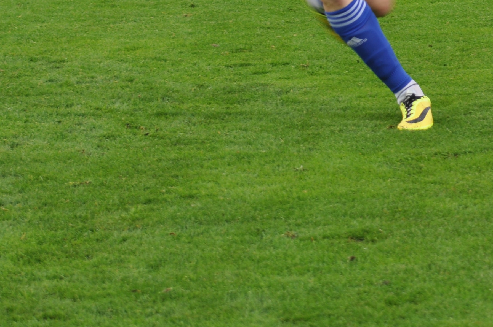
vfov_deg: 5.4
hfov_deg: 8.2
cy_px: -64
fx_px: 3447
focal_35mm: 252
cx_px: 430
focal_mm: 70
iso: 200
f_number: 4.5
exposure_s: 1/125
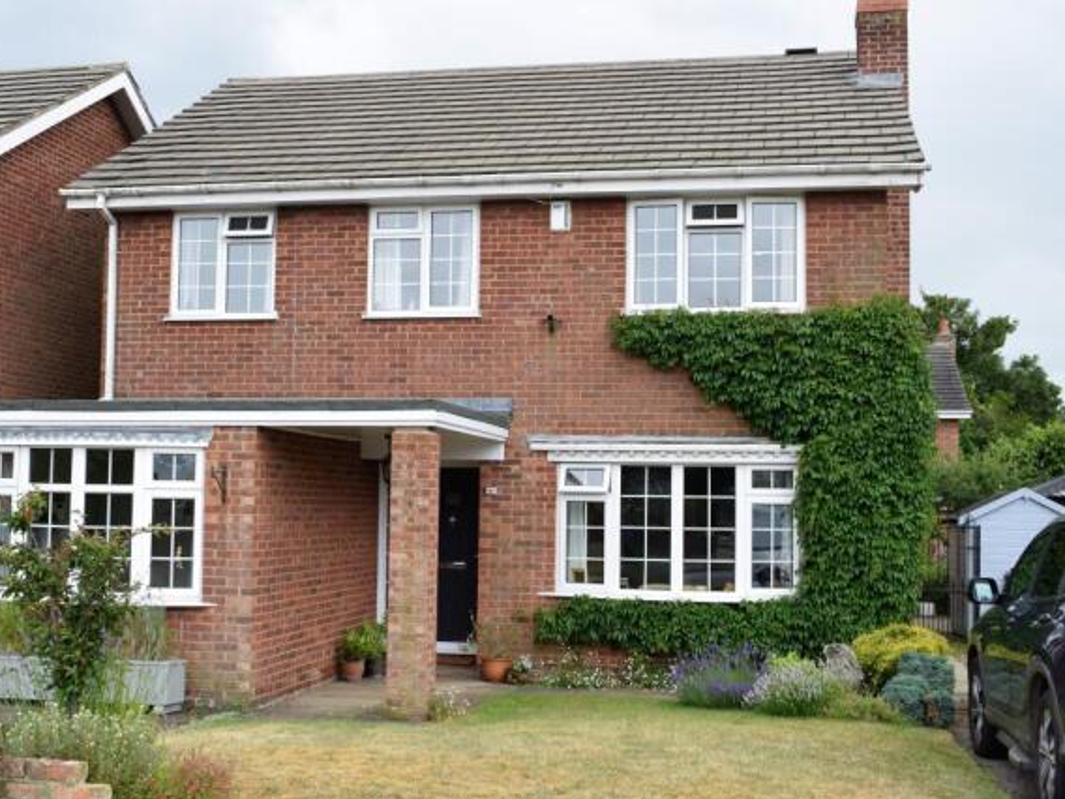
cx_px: 526
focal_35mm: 42
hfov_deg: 45.2
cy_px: 408
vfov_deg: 34.7
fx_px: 1278
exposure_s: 1/250
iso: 250
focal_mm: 25
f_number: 8
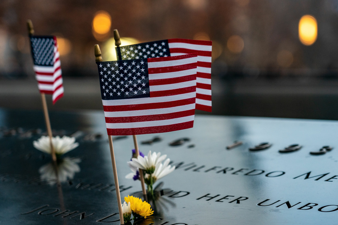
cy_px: 104
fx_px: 1164
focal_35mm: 124
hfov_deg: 16.5
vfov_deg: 11.1
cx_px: 168
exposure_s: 1/200
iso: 1000
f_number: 4
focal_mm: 105
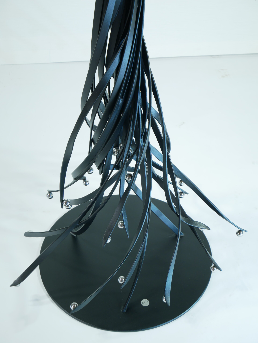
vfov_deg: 30.3
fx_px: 636
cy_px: 172
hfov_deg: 22.9
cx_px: 129
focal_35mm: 64
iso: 200
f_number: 5.6
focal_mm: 32
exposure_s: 1/30
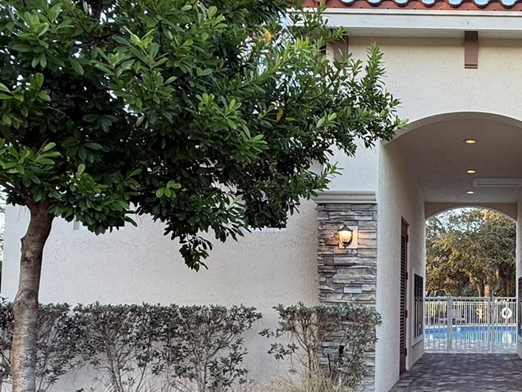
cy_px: 280
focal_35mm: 33
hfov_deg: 48.6
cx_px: 483
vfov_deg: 42.0
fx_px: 498
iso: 64
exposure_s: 1/99
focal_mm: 2.22
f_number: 2.2
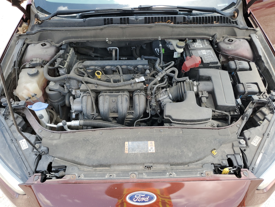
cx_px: 138
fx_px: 207
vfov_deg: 53.1
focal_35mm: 26
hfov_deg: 67.3
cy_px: 104
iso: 50
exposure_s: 1/435
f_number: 1.5
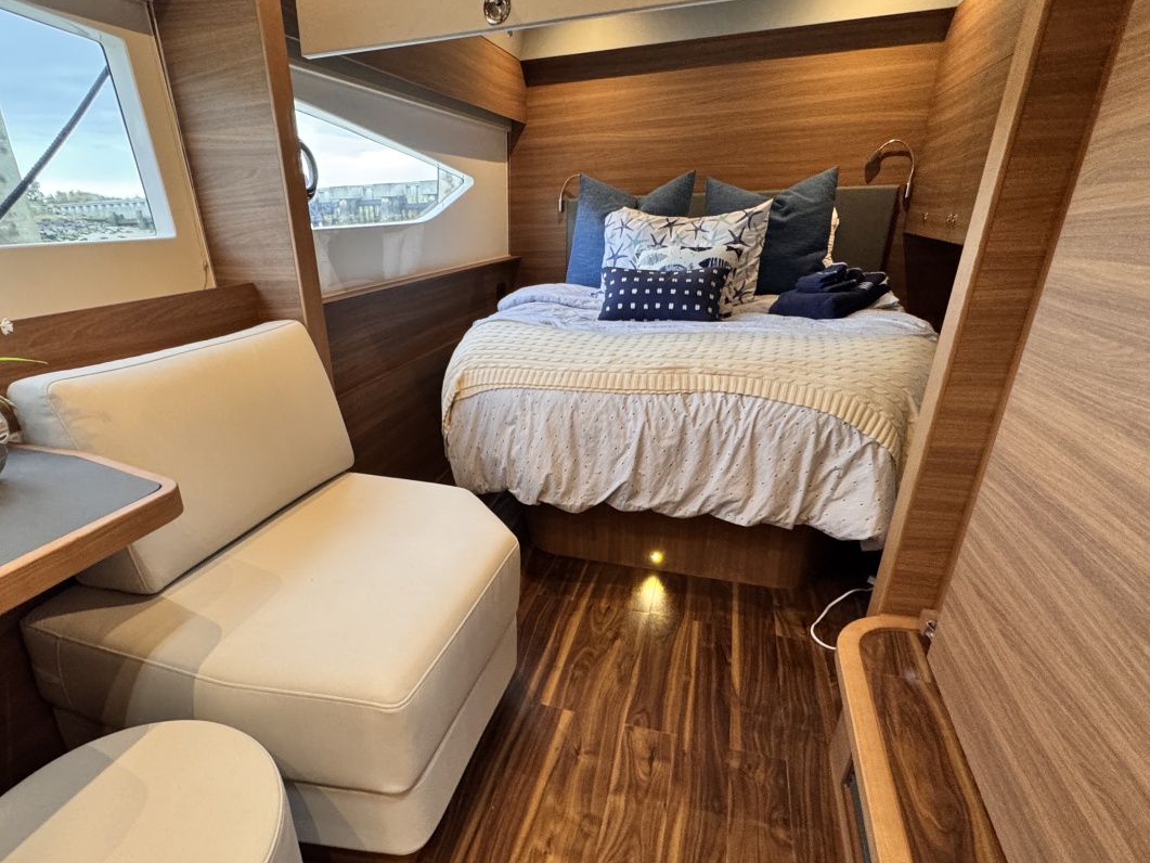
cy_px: 503
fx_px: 631
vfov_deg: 68.2
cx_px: 486
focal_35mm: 19
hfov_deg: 84.0
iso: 400
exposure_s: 1/60
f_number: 2.2
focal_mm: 2.22
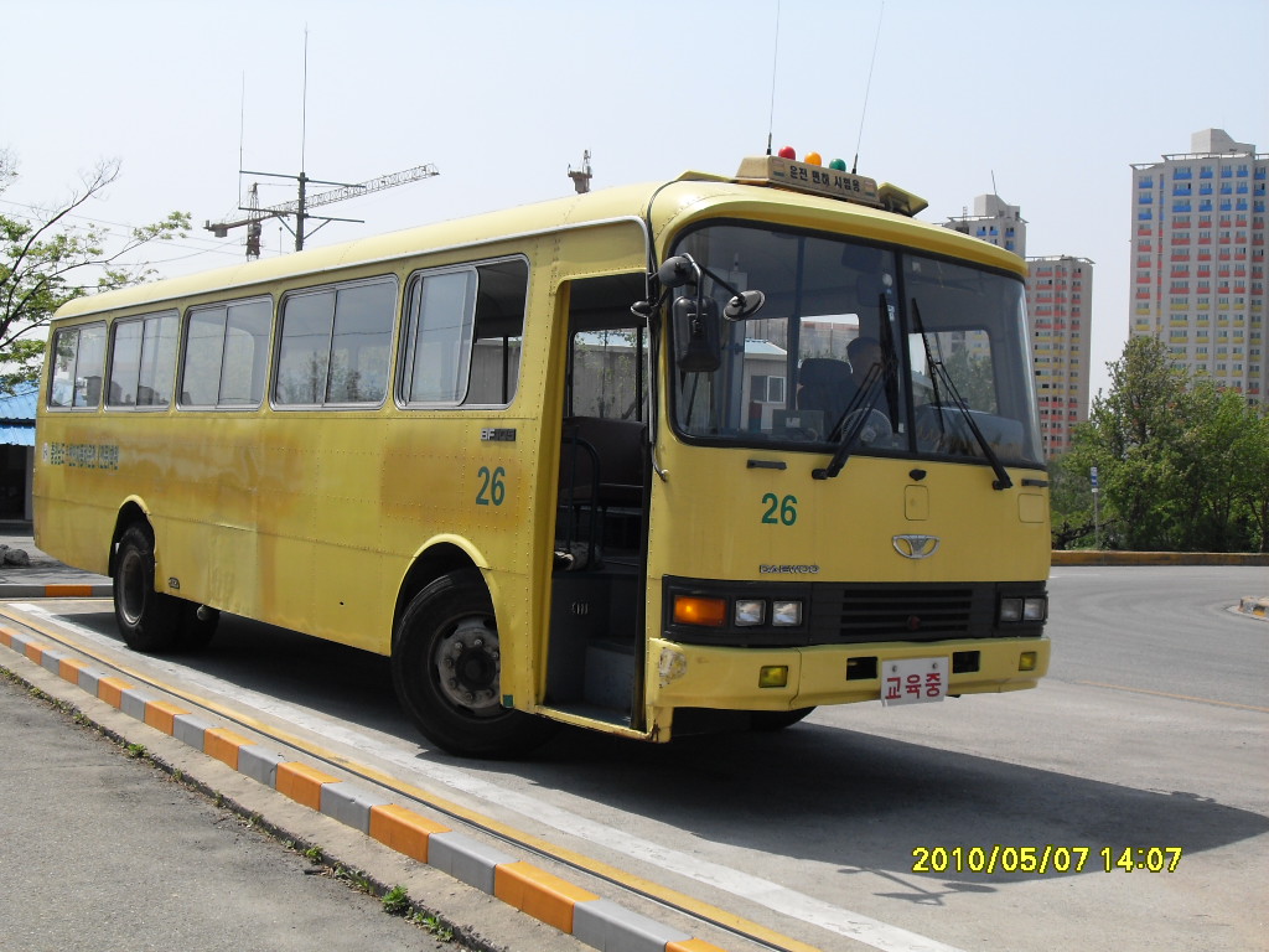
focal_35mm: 42
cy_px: 476
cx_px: 634
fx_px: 1540
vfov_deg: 34.3
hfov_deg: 44.8
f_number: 9.5
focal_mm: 7.1
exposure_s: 1/125
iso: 80
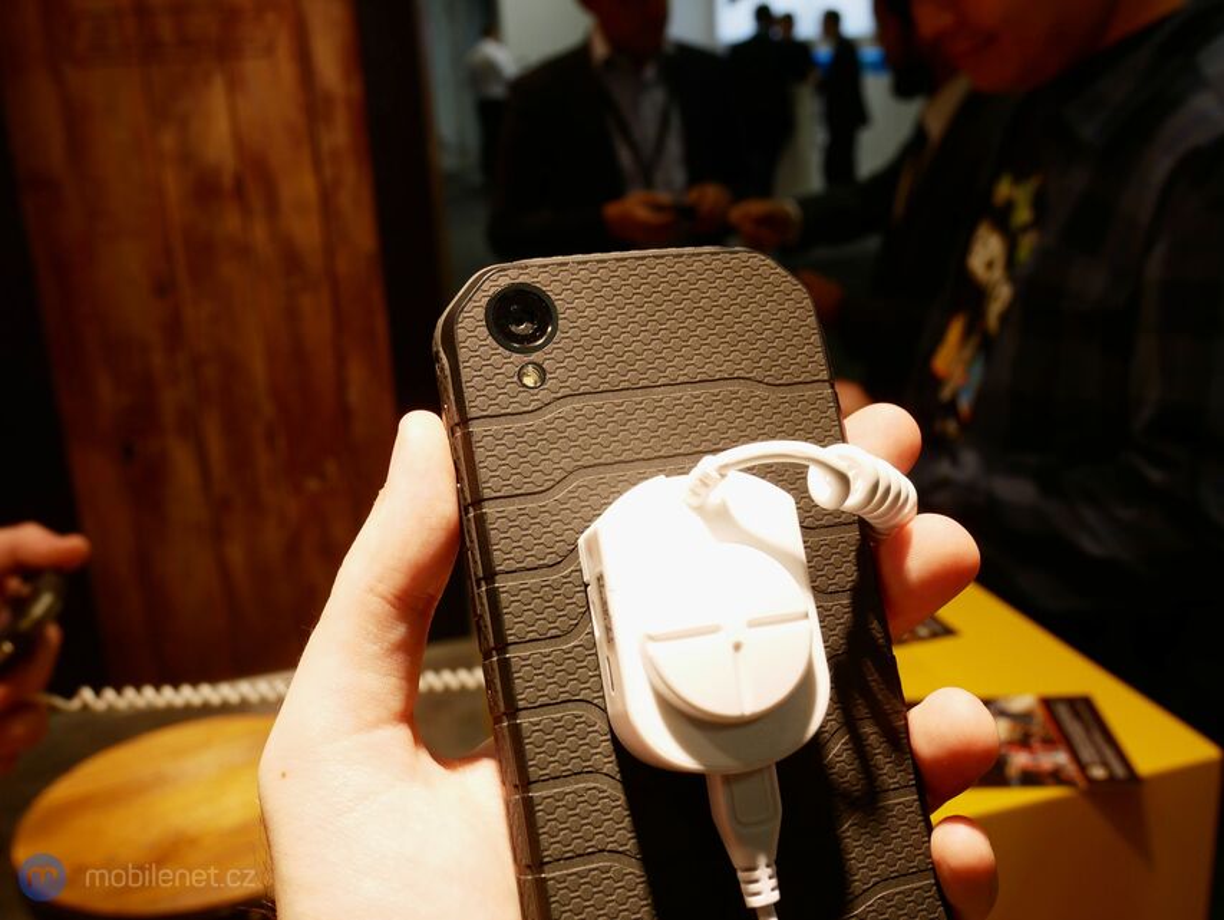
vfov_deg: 39.7
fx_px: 1274
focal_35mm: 36
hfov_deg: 51.3
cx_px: 612
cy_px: 460
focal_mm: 18
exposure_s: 1/40
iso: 200
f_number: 6.3
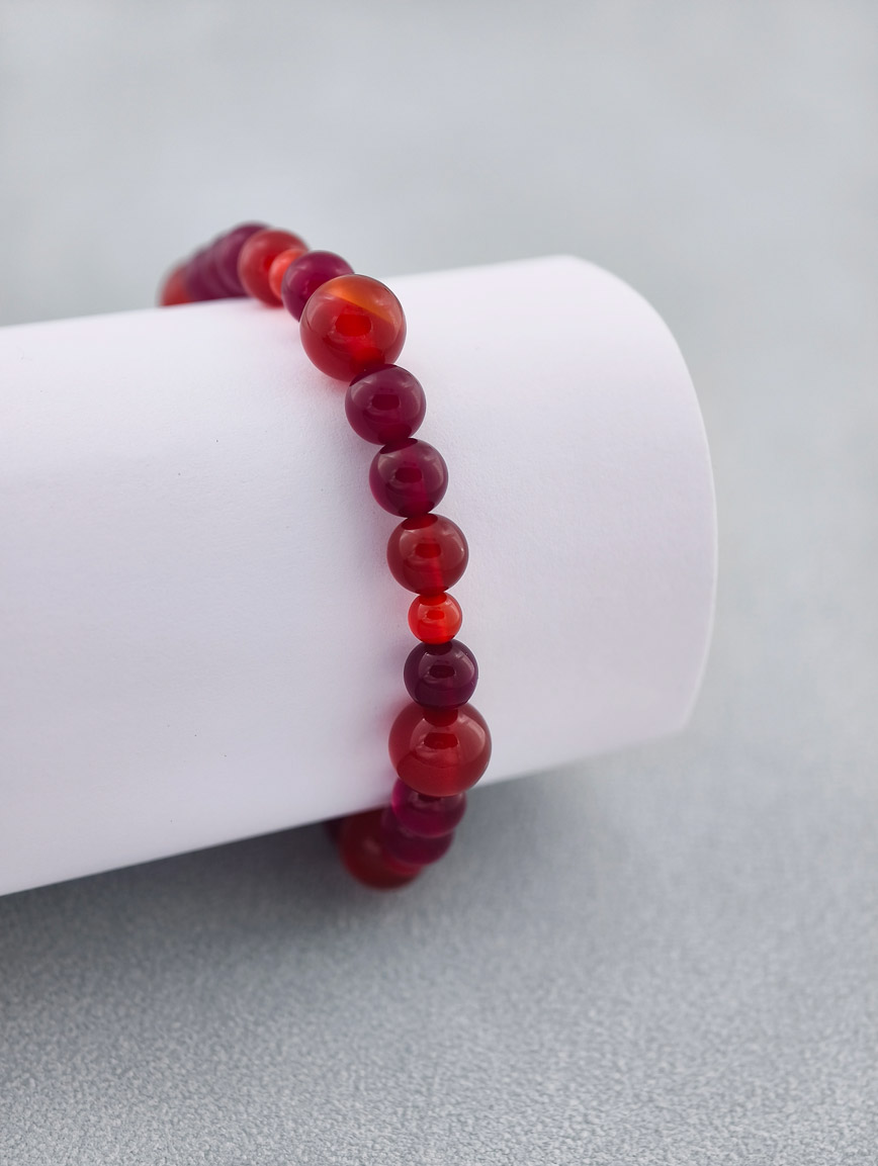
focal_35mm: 85
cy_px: 583
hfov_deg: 17.4
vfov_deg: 23.0
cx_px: 439
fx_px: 2868
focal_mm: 22.48
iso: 125
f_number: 2.67
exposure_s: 1/160
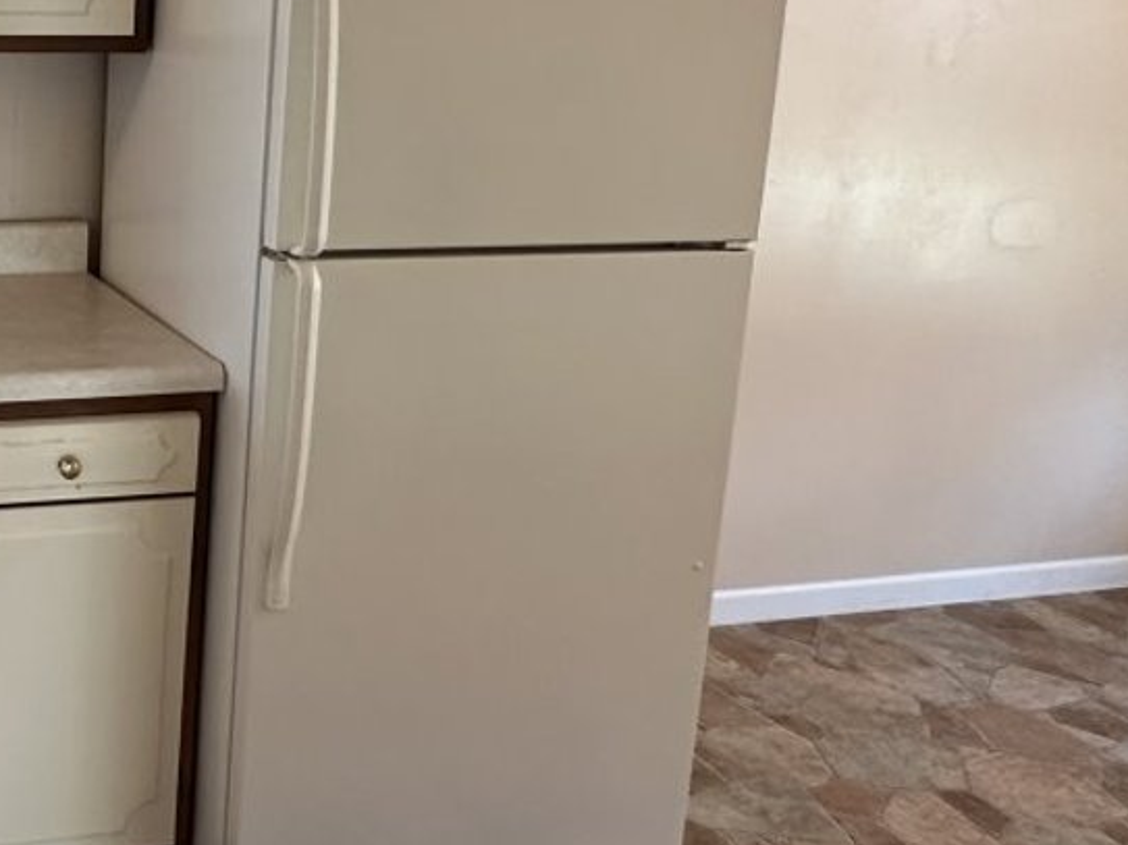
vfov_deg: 35.7
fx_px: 1271
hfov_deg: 39.2
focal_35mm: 39
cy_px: 182
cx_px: -115
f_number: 2.2
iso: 250
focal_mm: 2.22
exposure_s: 1/60
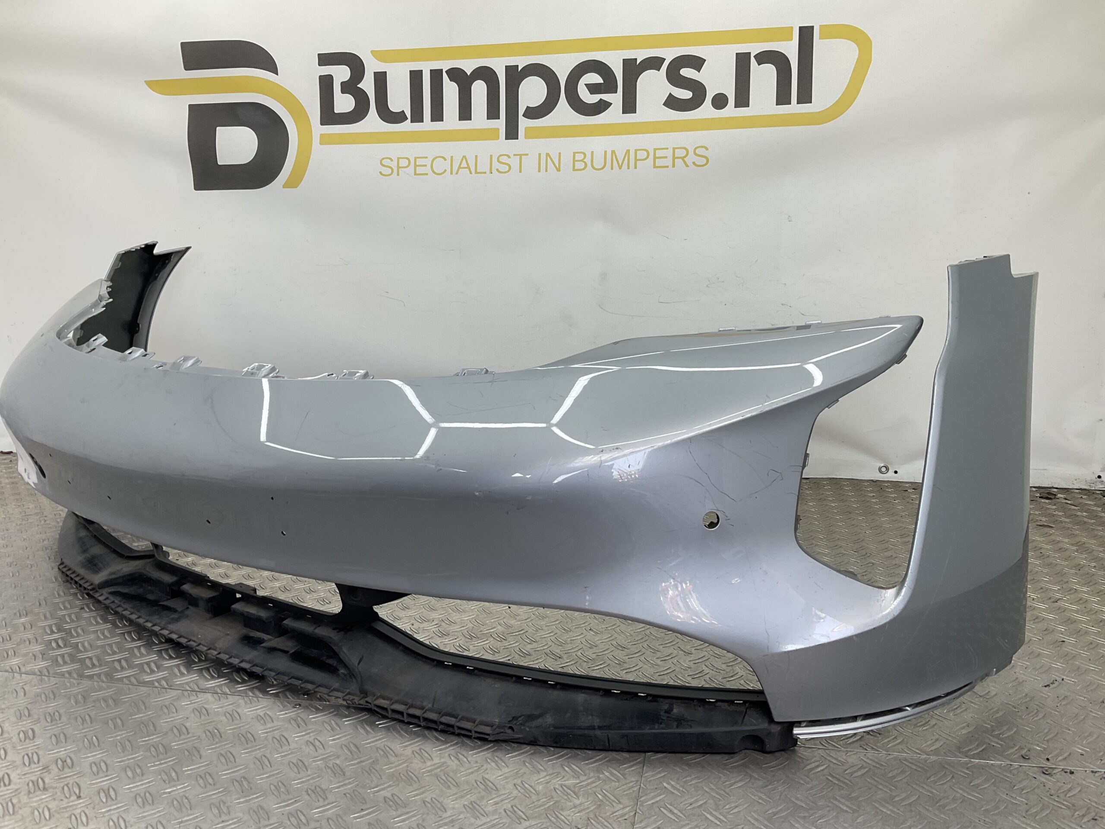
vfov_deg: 48.2
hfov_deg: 61.7
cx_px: 552
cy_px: 414
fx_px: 926
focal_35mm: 29
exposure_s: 1/139
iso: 16
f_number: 1.8
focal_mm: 3
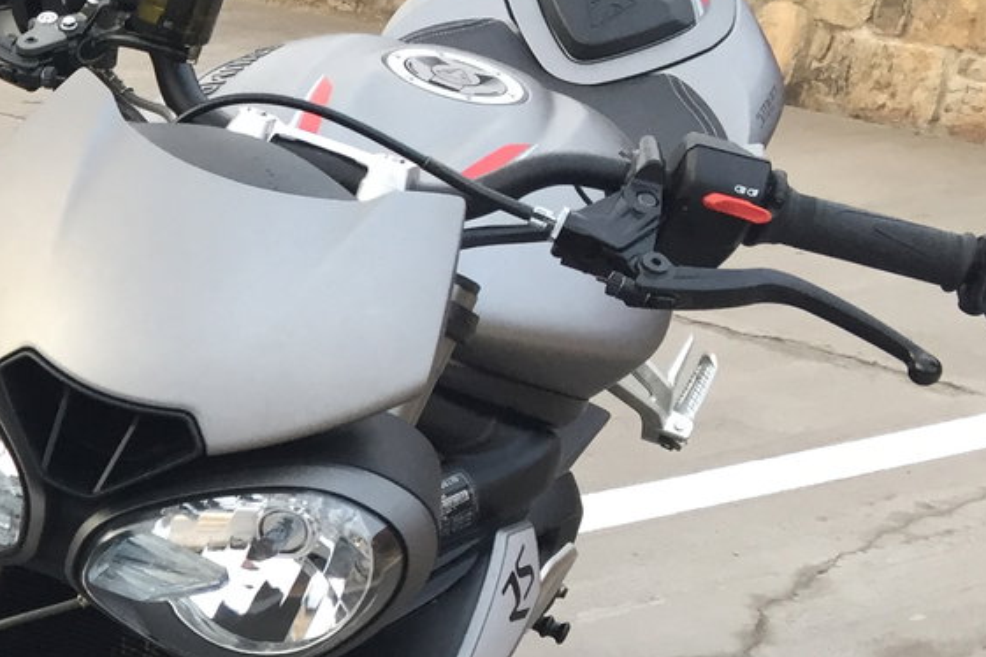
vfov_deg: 15.7
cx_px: -410
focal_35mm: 86
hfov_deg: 20.8
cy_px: 606
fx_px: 2355
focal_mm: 4.15
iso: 32
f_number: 2.2
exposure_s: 1/33
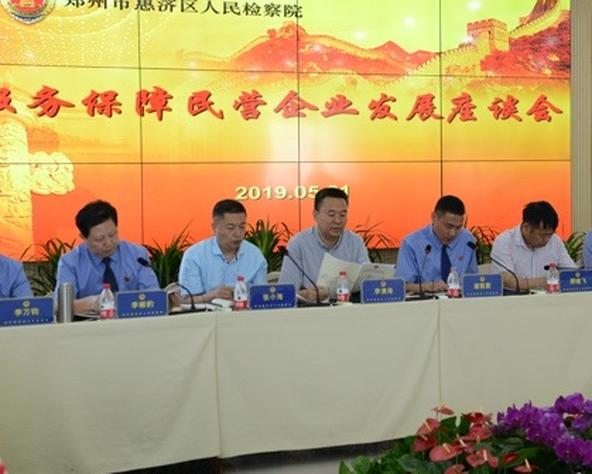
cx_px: 315
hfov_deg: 29.6
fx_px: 1121
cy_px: 207
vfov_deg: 23.8
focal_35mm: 64
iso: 800
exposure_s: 1/100
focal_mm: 44
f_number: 5
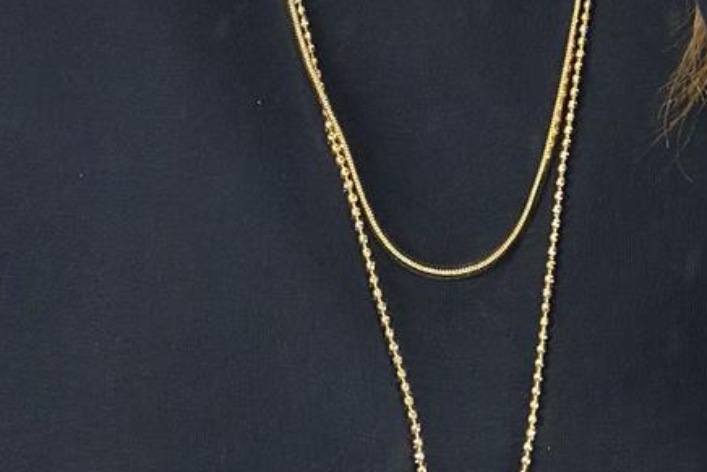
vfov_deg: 7.4
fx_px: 3595
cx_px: 402
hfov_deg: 11.2
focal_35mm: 183
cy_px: 665
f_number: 1.78
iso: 160
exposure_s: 1/100
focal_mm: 6.86
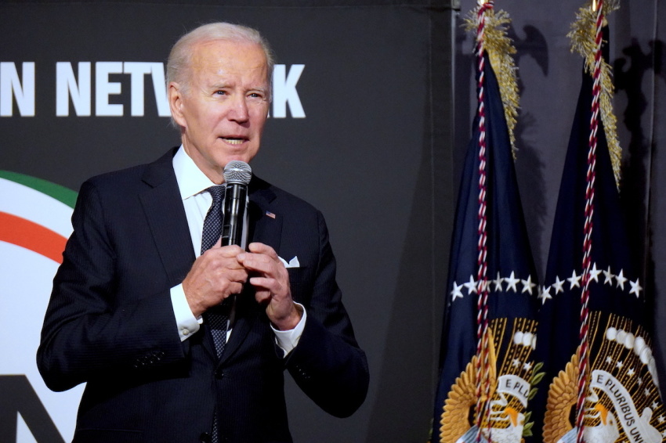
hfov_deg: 7.9
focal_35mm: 260
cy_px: 222
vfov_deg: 5.3
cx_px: 333
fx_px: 4799
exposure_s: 1/200
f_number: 6.3
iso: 6400
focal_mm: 173
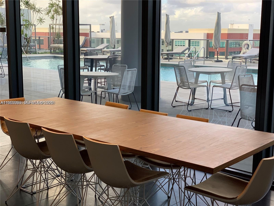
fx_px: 412
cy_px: 103
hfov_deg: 36.8
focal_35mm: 52
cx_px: 137
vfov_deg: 28.0
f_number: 2.4
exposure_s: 1/120
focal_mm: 6
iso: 80
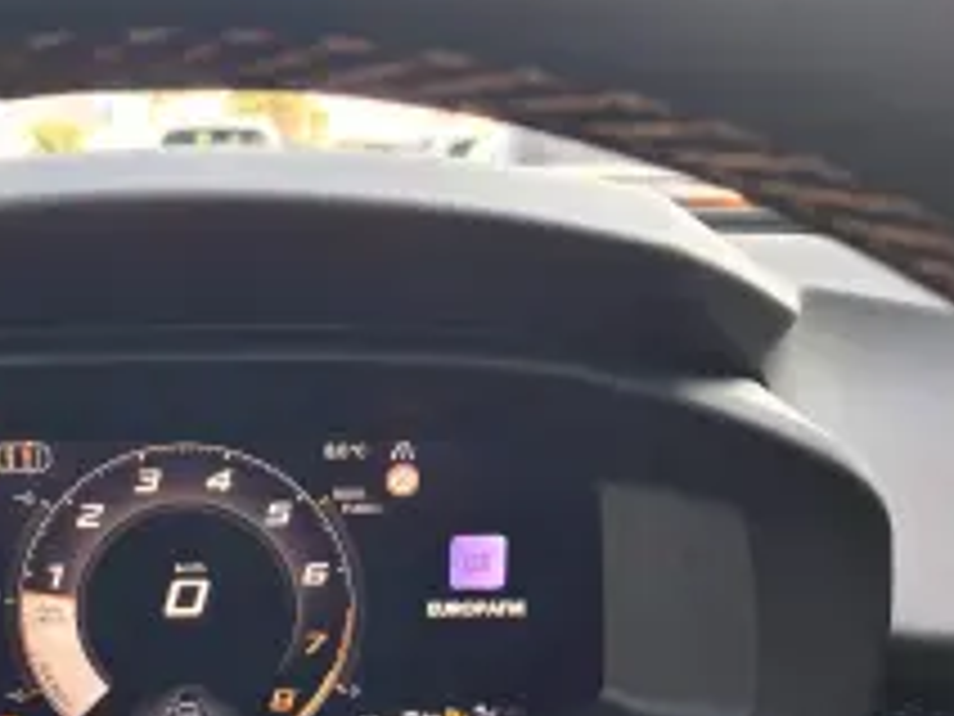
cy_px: 563
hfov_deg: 45.6
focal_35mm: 39
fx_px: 1075
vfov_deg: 35.7
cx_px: 202
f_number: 1.8
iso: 200
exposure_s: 1/100
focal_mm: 5.54
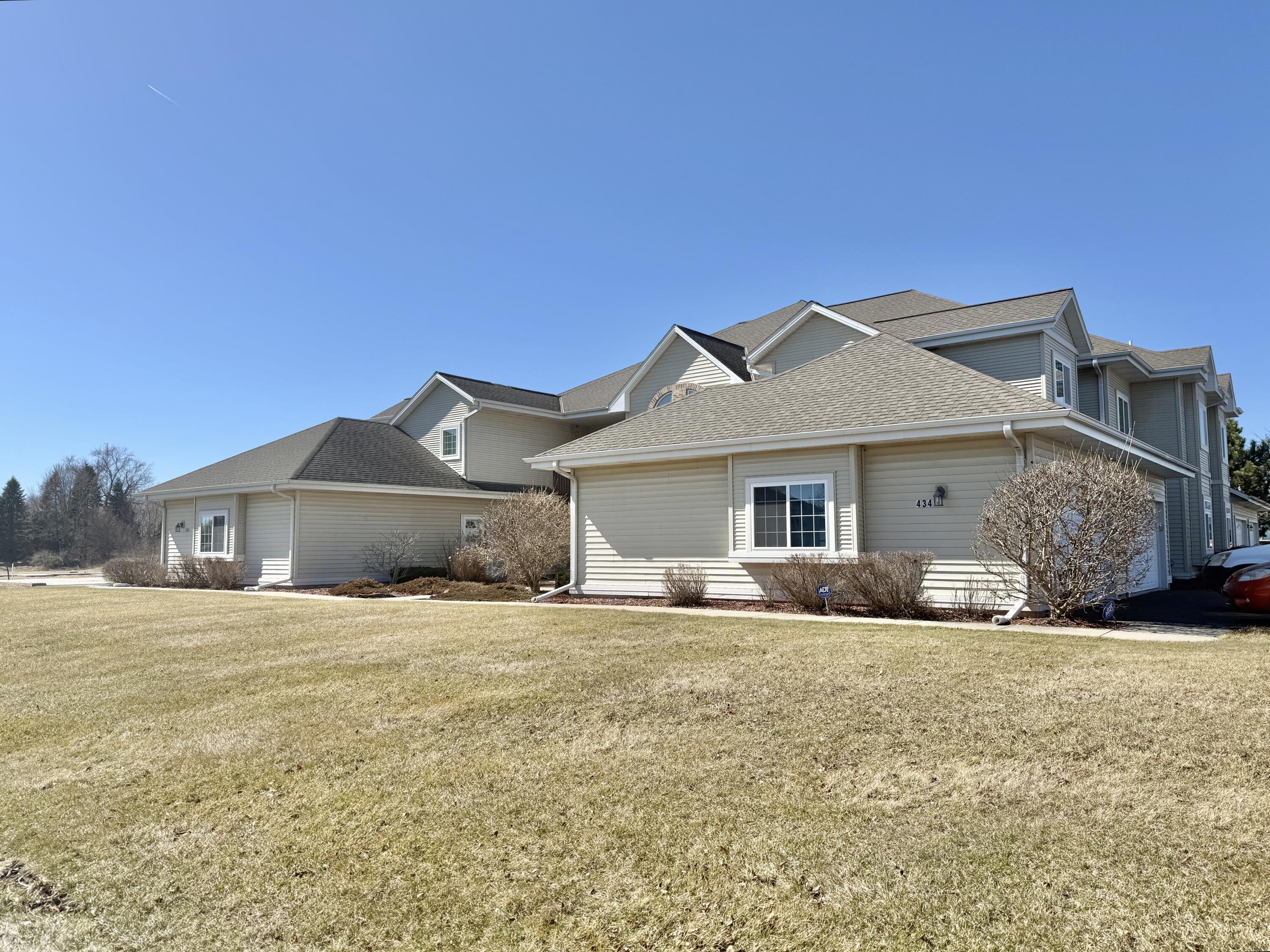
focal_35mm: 24
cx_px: 635
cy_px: 476
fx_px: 880
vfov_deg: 56.8
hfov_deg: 71.6
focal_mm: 6.76
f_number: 1.78
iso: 80
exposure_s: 1/5319
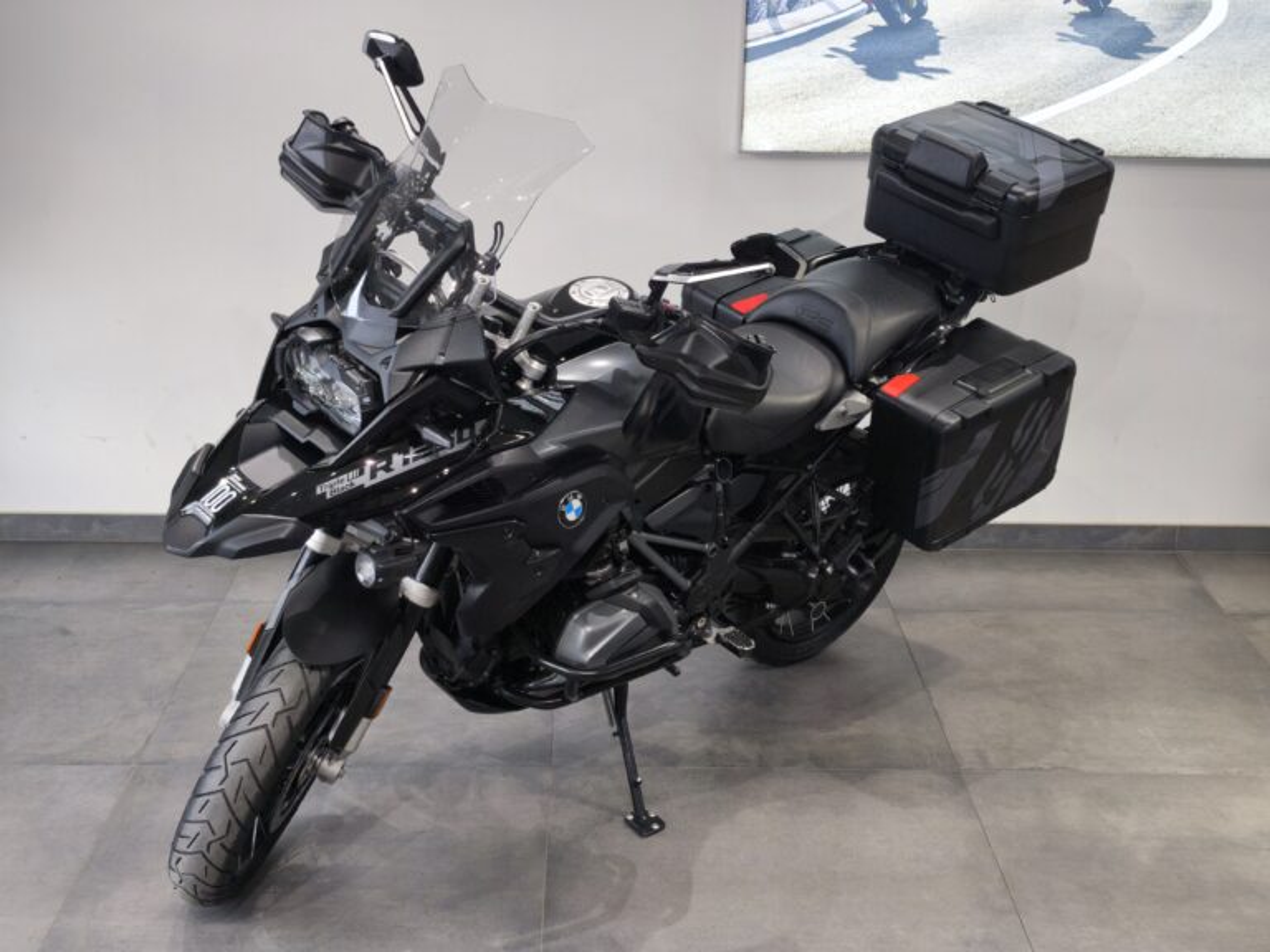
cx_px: 635
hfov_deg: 41.2
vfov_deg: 31.5
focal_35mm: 46
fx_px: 1688
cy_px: 476
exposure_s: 1/100
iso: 100
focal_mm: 6.57
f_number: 1.6
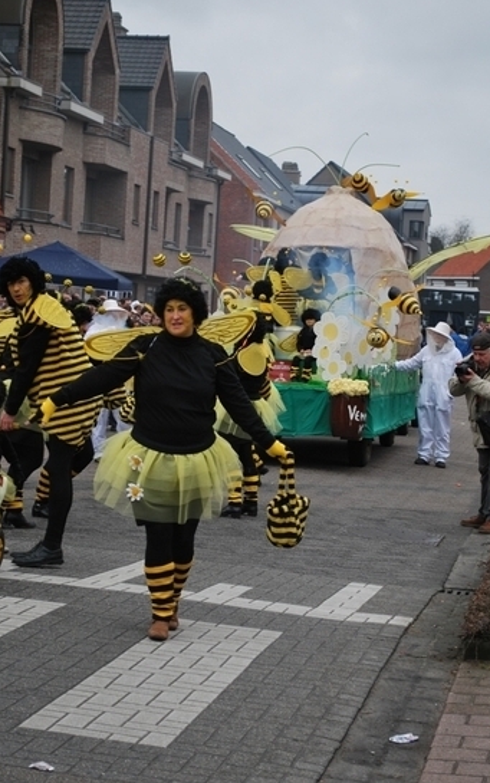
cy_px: 386
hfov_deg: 14.1
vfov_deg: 22.4
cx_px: 254
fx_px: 1976
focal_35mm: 93
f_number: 5.6
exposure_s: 1/125
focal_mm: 55
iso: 160
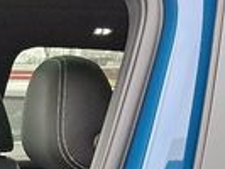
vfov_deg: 11.3
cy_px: 323
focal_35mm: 120
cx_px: -227
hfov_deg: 13.9
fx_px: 781
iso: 25
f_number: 1.8
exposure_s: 1/100
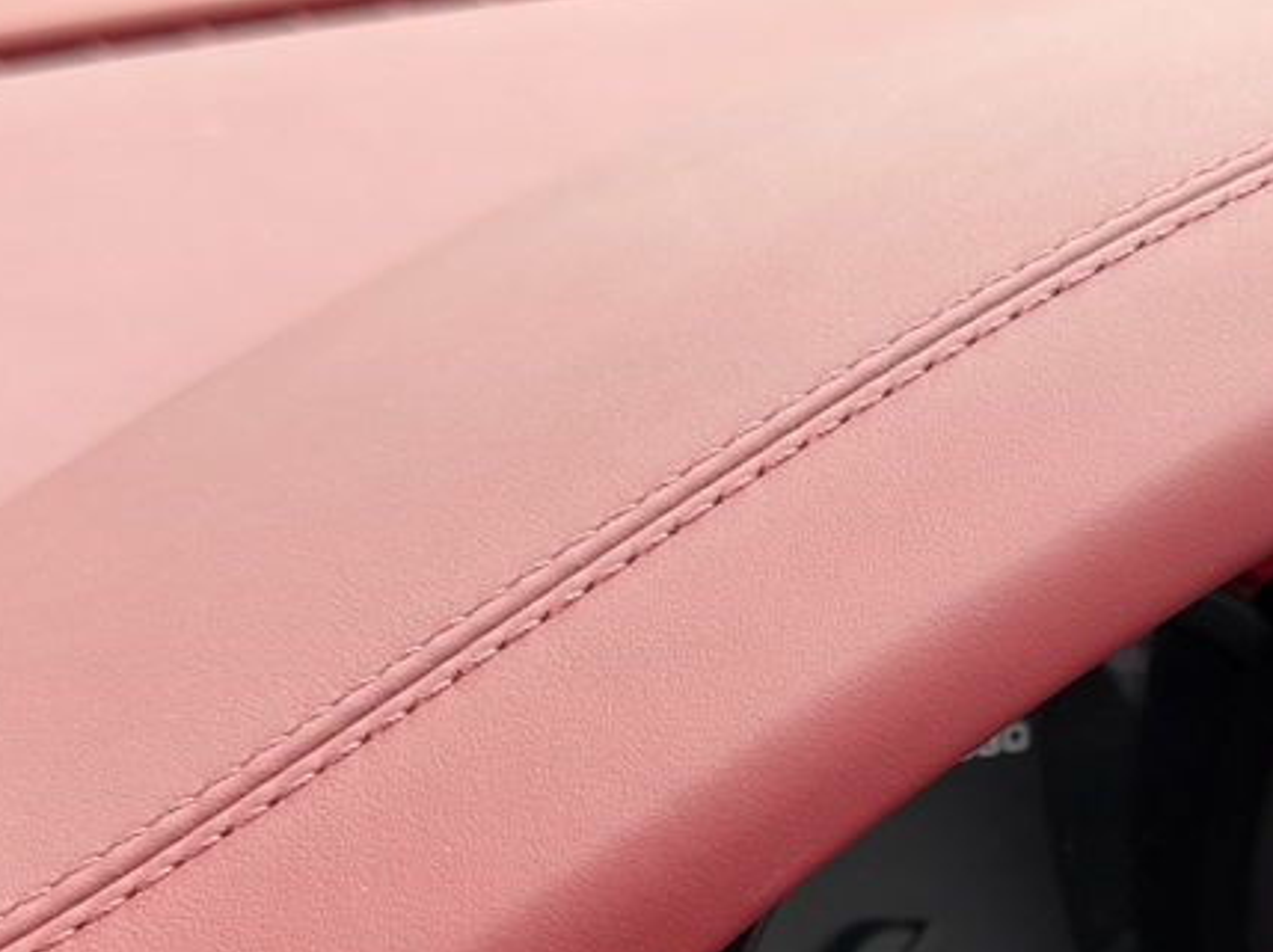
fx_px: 3160
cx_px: 1024
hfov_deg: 22.5
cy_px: 839
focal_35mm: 86
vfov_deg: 16.9
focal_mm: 6.76
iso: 80
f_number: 1.78
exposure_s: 1/190
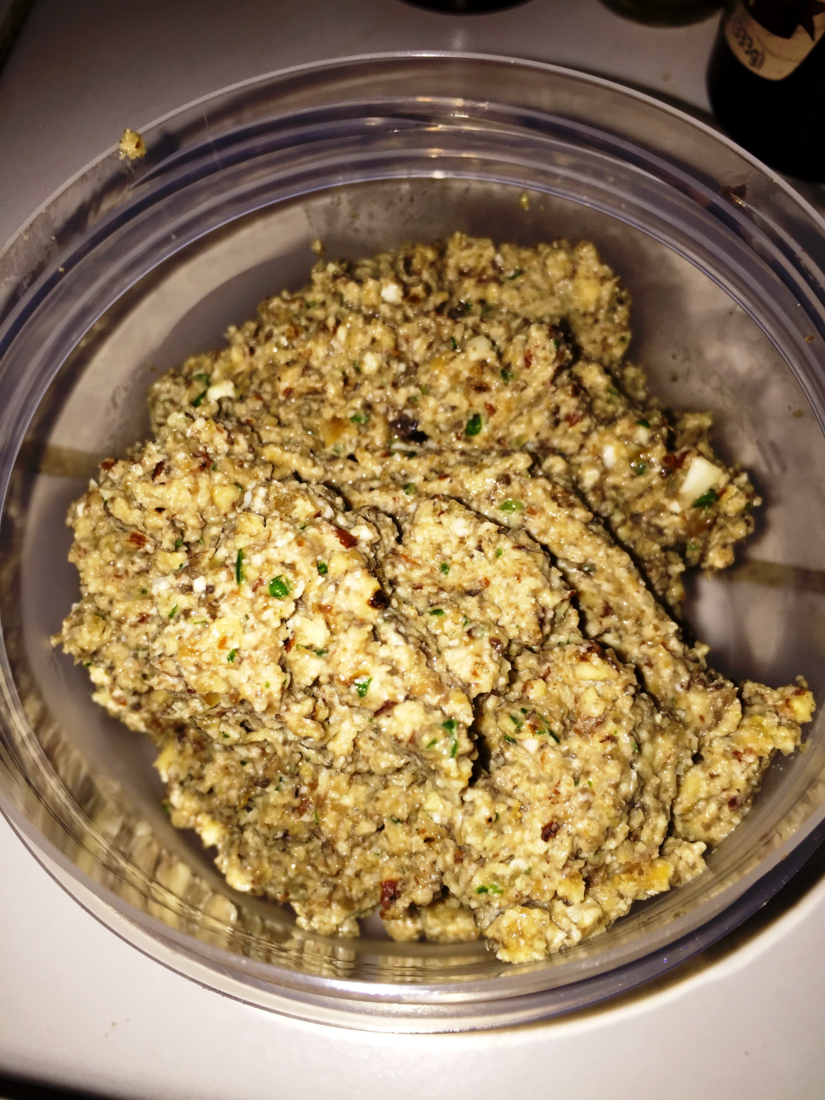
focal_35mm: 29
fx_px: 922
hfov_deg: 48.2
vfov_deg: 61.7
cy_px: 550
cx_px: 412
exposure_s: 1/157
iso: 32
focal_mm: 4.15
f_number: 2.2
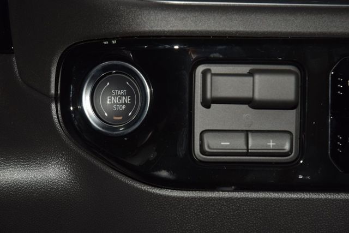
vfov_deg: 13.0
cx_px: 174
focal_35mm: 105
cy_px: 116
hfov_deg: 19.5
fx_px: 1018
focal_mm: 70
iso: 100
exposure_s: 1/125
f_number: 8
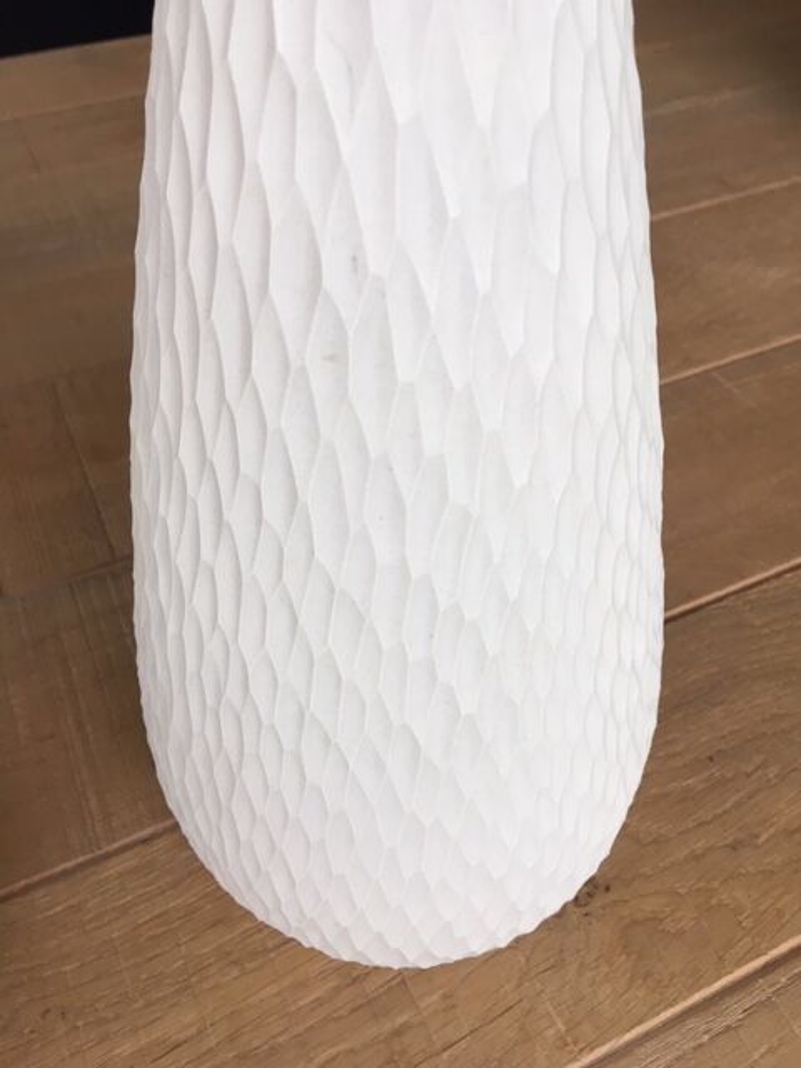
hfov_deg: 48.2
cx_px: 400
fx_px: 895
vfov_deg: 61.7
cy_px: 534
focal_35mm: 29
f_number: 2.2
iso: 25
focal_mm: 4.15
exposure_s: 1/30
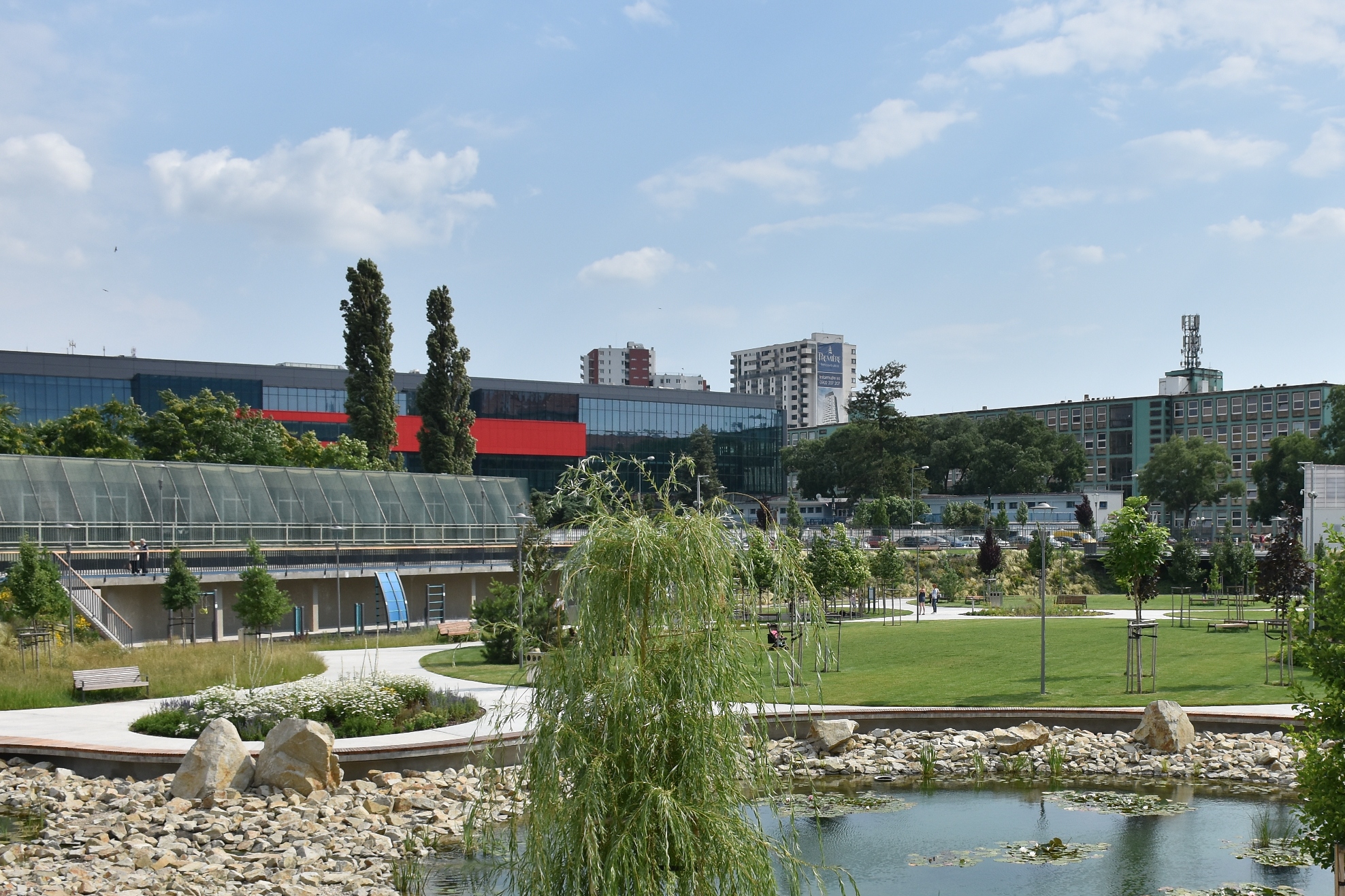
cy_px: 604
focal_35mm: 41
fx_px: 1532
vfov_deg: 32.3
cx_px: 934
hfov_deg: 46.4
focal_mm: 18
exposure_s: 1/1250
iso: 125
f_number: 5.6
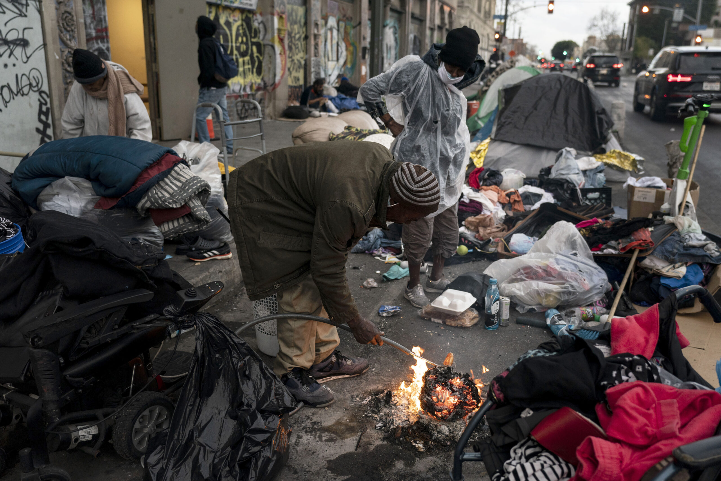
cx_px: 360
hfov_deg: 61.9
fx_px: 601
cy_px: 240
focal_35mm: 30
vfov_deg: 43.6
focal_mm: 30
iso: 800
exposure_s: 1/400
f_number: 2.8
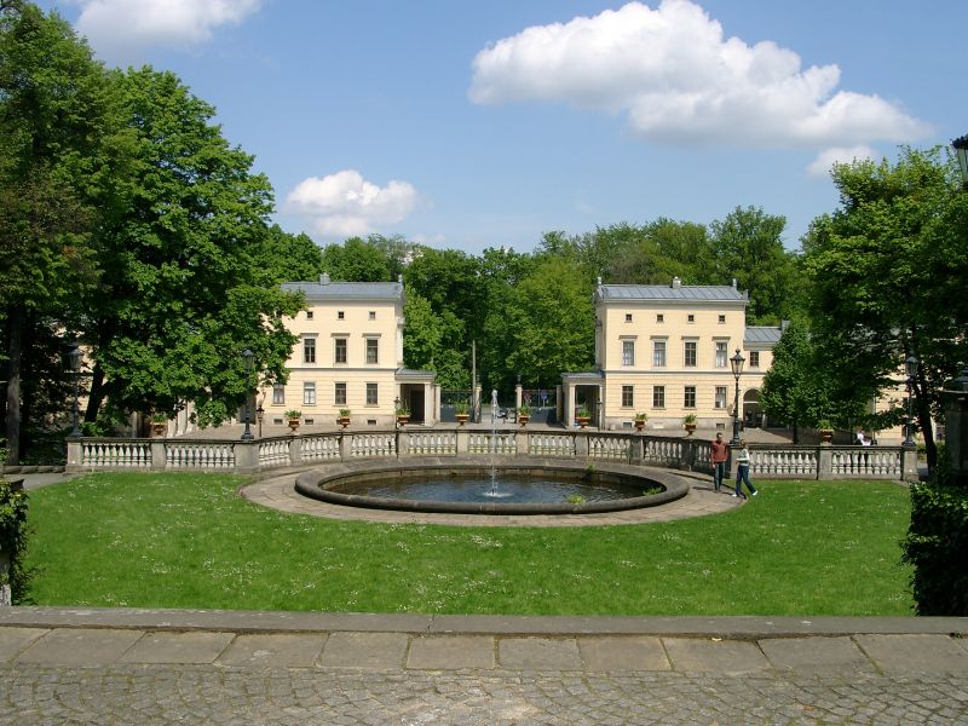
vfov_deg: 37.7
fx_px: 1063
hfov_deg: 49.0
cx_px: 484
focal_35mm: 38
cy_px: 363
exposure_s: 1/816
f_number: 4
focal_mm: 8.02
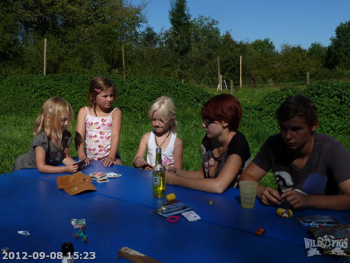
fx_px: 404
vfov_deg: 36.0
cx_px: 175
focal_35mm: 40
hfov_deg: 46.8
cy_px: 132
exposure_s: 1/640
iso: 80
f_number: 5.6
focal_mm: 6.5
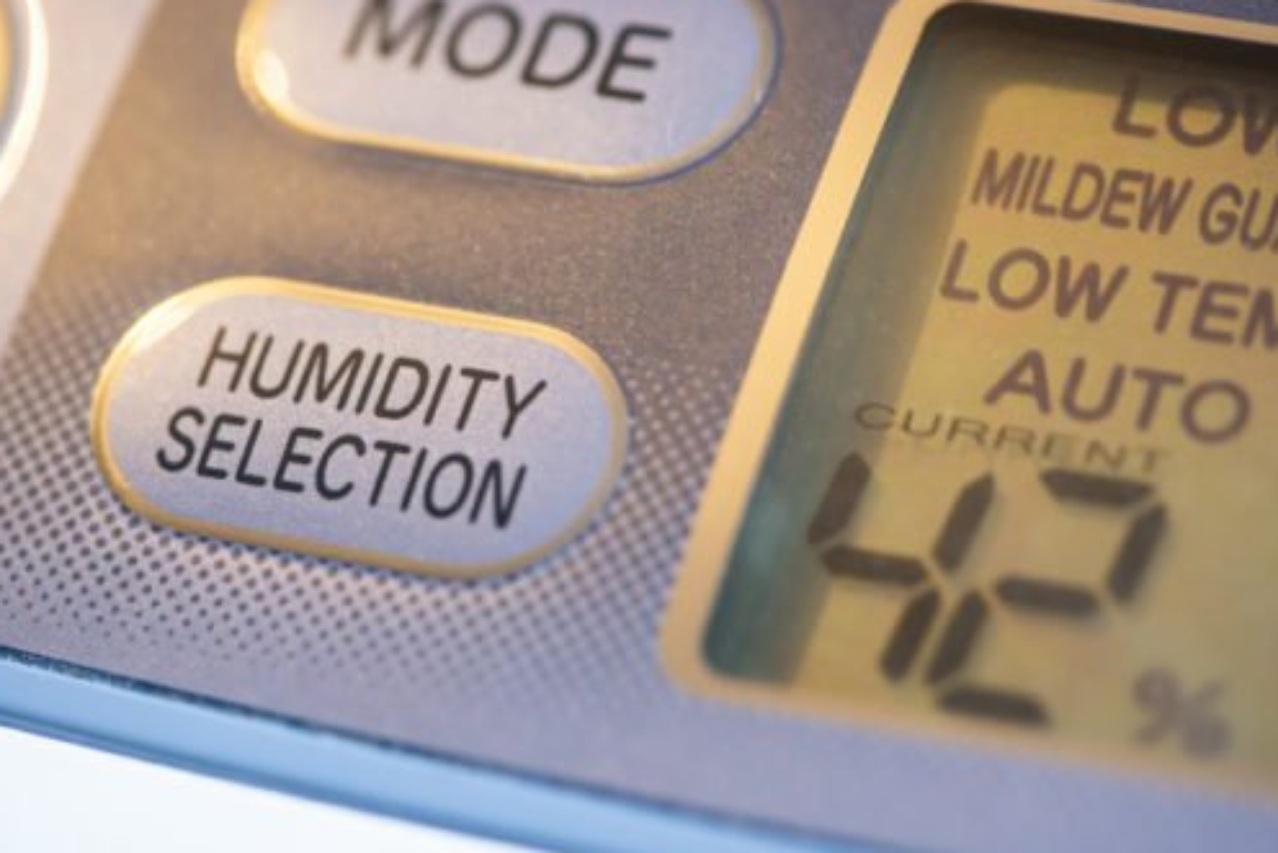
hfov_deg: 16.1
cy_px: 399
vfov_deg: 10.8
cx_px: 698
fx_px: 4510
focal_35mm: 127
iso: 3200
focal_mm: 105
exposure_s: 1/125
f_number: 4
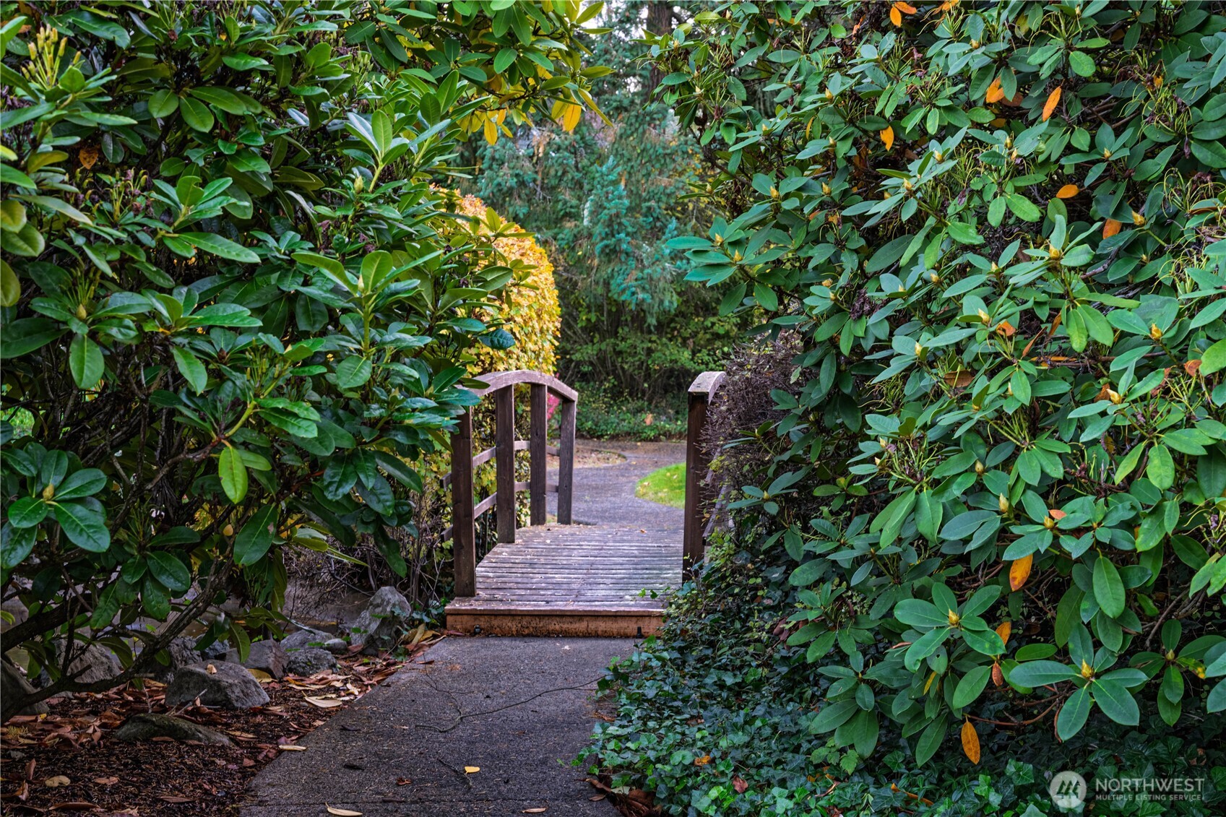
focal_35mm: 50
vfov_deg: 27.0
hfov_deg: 39.6
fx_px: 1702
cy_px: 408
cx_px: 613
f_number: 10
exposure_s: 1/60
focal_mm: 50
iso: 400
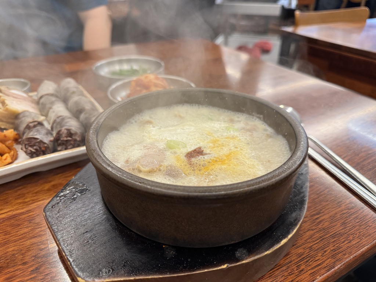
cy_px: 141
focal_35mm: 24
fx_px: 261
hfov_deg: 71.6
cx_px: 188
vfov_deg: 56.8
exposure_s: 1/120
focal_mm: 6.76
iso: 200
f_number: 1.78
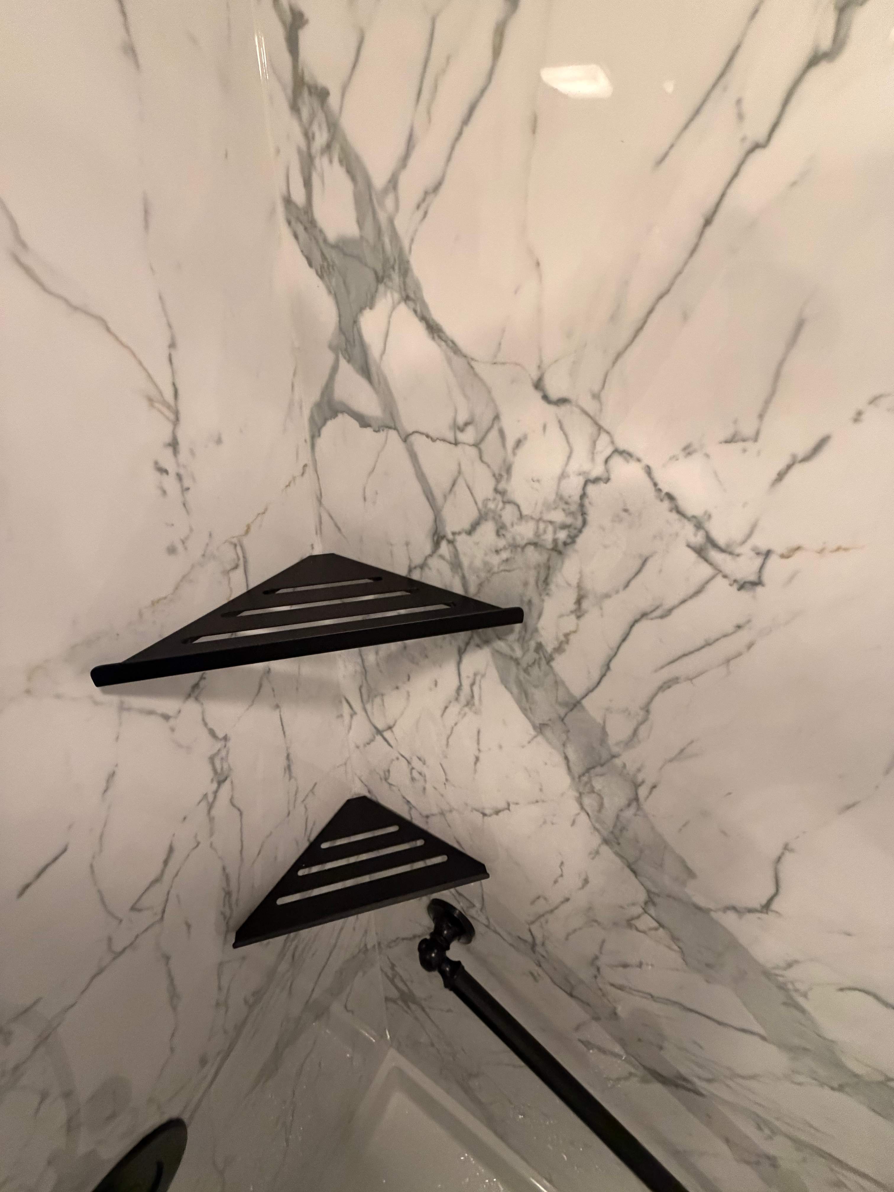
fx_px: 482
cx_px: 447
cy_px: 596
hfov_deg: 85.7
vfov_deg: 102.1
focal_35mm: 14
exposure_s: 1/60
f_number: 2.2
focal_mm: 2.22
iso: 640
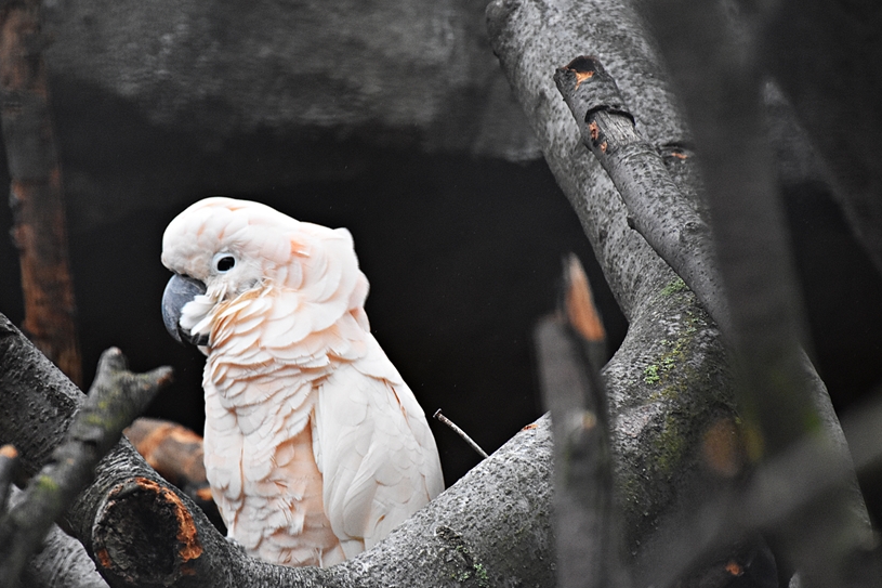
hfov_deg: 7.8
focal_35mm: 264
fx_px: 6466
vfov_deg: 5.2
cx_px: 363
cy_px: 326
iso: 2500
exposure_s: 1/500
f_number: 5.6
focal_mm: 140
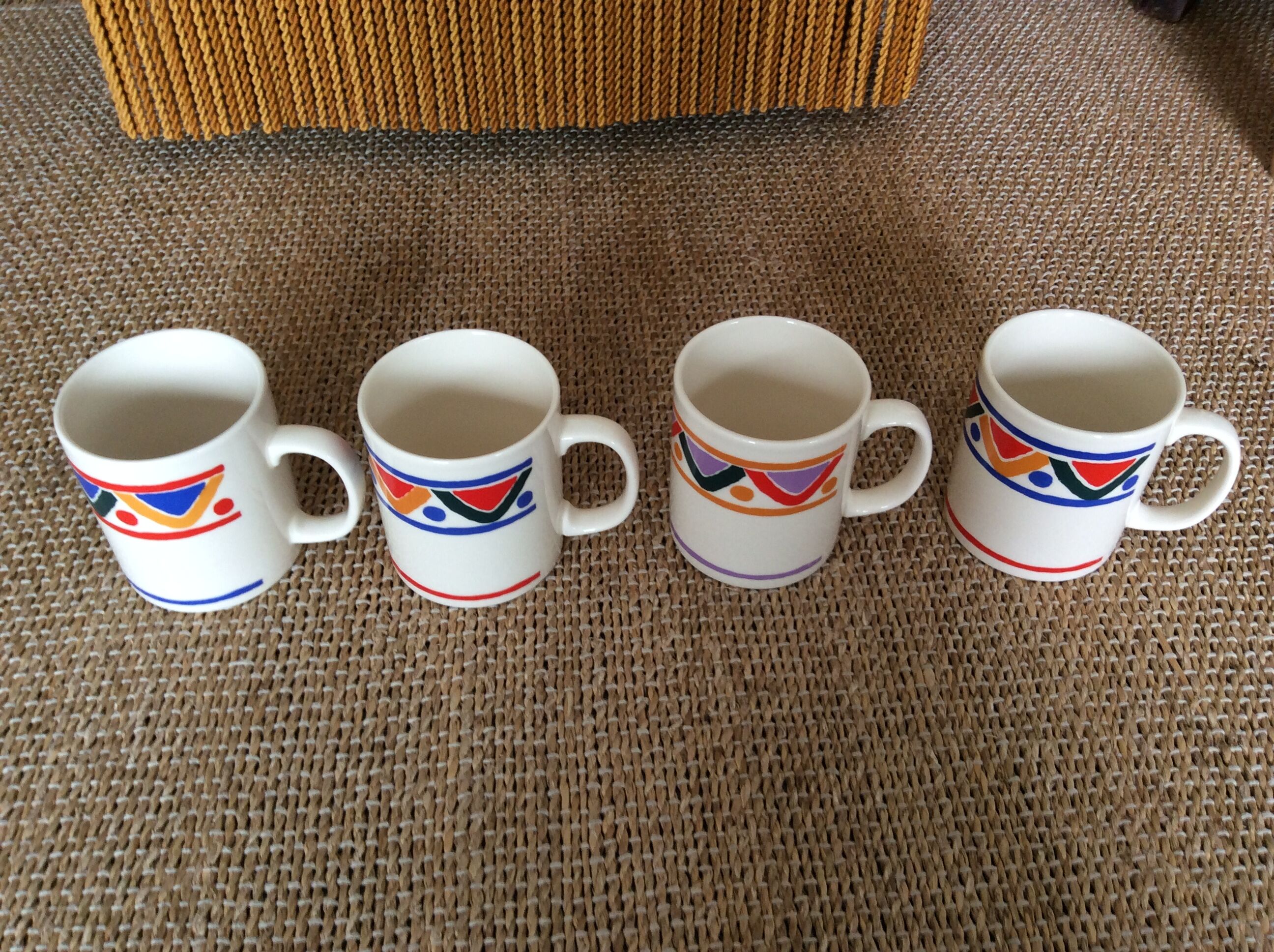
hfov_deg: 56.9
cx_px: 637
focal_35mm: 32
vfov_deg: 44.1
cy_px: 476
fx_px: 1176
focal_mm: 3.3
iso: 50
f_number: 2.4
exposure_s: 1/25
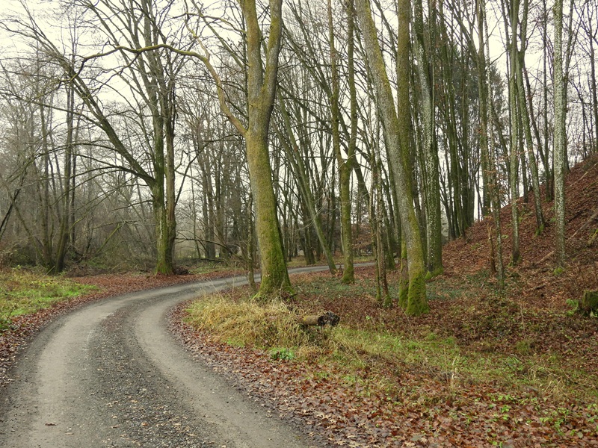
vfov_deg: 40.7
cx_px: 299
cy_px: 224
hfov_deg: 52.6
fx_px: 605
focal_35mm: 35
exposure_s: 1/30
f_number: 3.2
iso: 140
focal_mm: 6.2
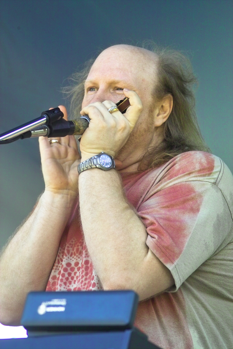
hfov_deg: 7.7
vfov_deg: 11.5
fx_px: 1738
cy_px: 174
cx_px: 116
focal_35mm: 179
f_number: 4
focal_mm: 105
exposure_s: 1/180
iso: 200
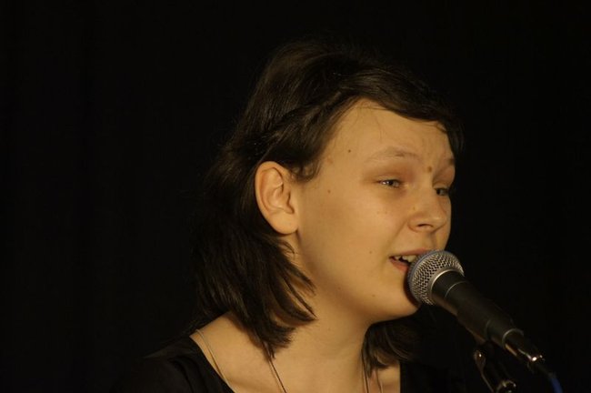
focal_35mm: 450
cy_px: 196
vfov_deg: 3.0
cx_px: 296
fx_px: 7380
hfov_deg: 4.6
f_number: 5.6
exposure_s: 1/125
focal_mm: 300
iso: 1600
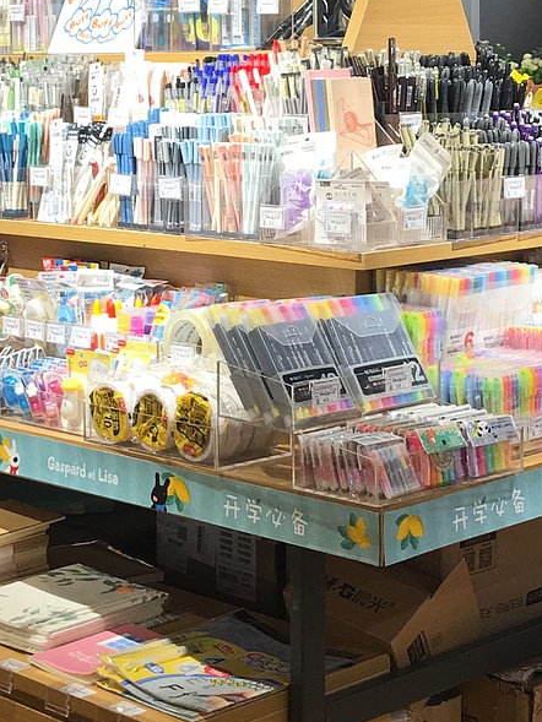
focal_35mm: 84
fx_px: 1753
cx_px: 234
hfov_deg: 17.6
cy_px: 267
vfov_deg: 23.2
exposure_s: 1/33
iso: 25
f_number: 2.2
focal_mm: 4.15
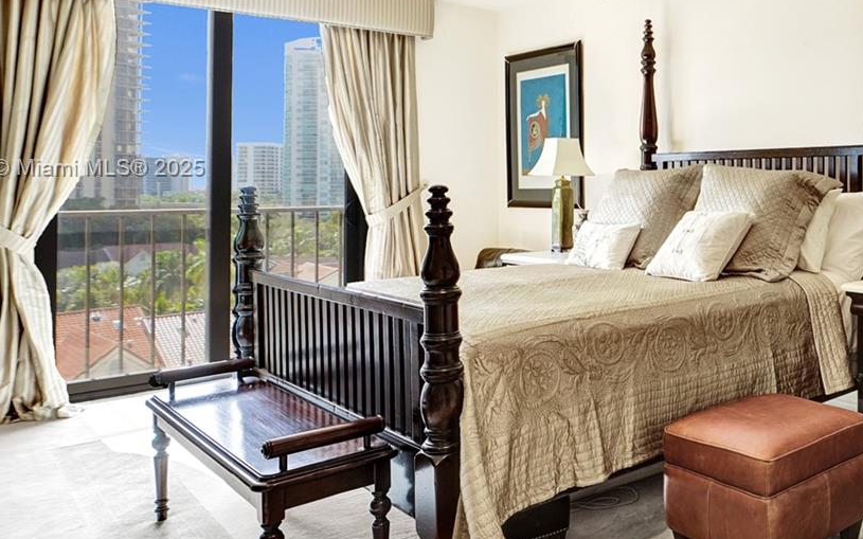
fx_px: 752
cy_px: 169
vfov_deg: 38.8
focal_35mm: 32
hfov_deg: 54.7
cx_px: 713
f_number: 4
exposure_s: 1/160
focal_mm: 16
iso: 400
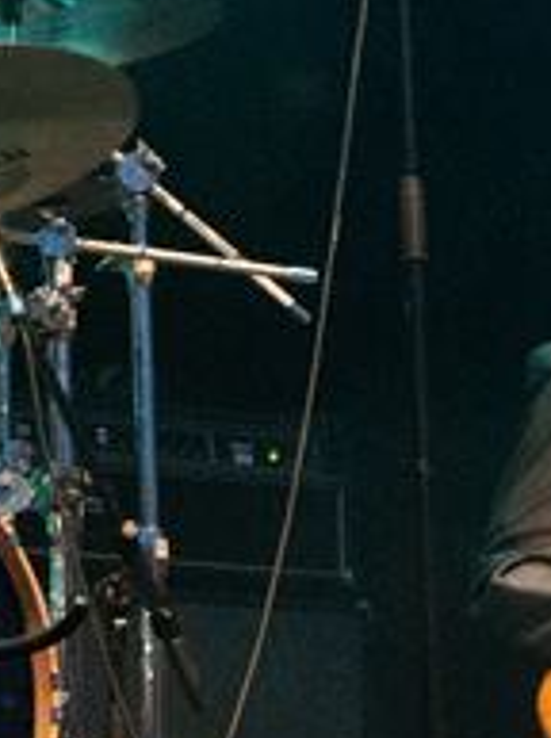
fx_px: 5047
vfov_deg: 8.4
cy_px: 176
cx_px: -153
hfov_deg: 6.2
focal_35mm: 237
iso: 3200
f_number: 4.2
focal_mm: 44
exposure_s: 1/60
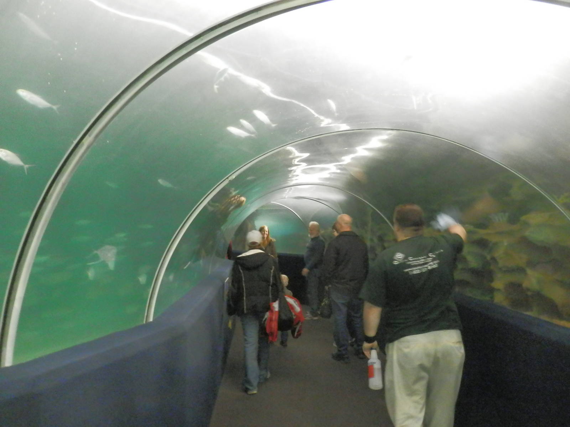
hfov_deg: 69.4
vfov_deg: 54.9
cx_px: 285
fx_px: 412
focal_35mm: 25
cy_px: 214
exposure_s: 1/15
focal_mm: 4.5
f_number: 3
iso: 800
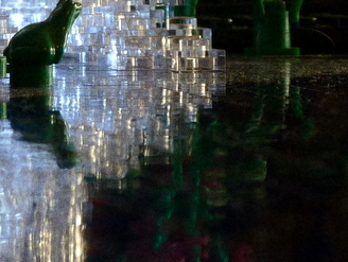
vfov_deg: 5.4
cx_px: -38
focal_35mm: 273
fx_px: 2749
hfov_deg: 7.2
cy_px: -3
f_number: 4.2
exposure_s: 1/8
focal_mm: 12.8
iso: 80
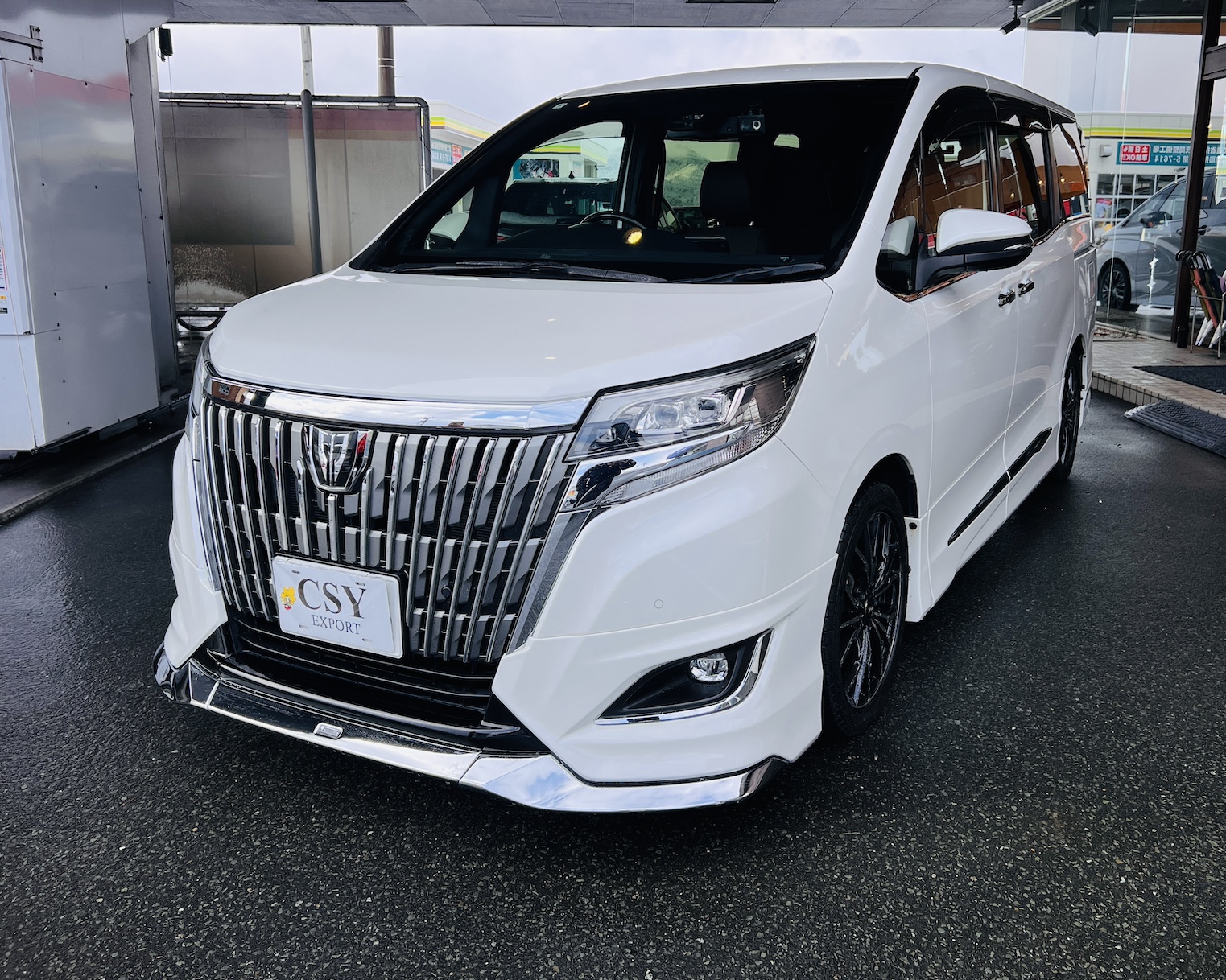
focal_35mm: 30
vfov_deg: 48.5
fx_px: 1088
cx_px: 683
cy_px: 453
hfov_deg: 58.6
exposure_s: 1/2045
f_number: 1.5
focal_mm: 5.7
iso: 50
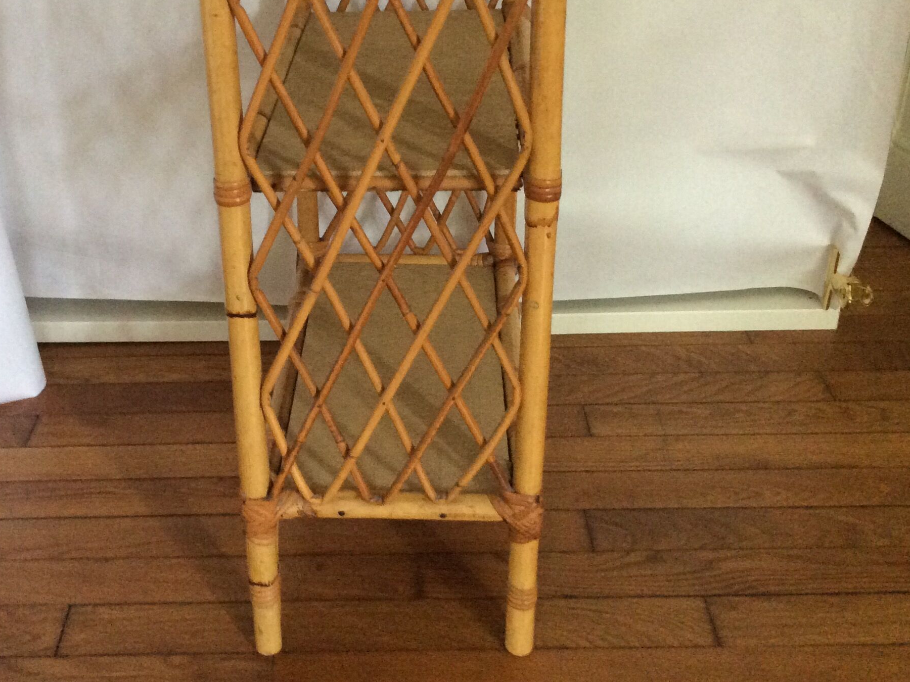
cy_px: 217
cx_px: 366
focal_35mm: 46
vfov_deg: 31.2
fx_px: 1209
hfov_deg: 41.1
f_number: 2.4
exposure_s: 1/25
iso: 250
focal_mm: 3.3
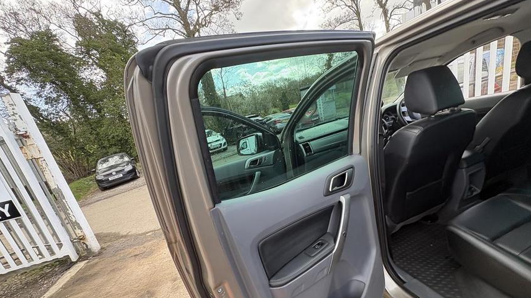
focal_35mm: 16
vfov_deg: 66.5
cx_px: 271
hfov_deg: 99.4
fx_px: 225
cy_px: 176
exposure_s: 1/136
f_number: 2.2
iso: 64
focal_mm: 2.22
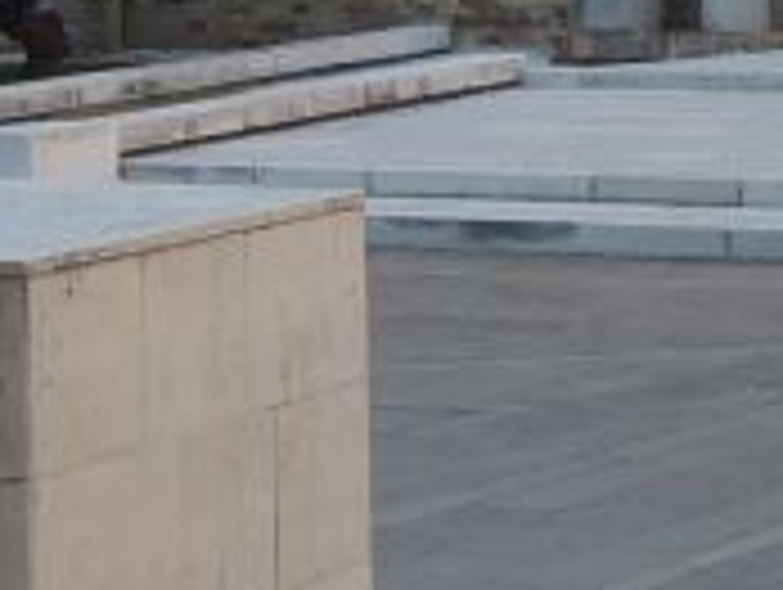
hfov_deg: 10.8
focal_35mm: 182
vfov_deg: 8.0
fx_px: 4122
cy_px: -243
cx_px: 207
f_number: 3
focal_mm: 5.5
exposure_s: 1/200
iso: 100
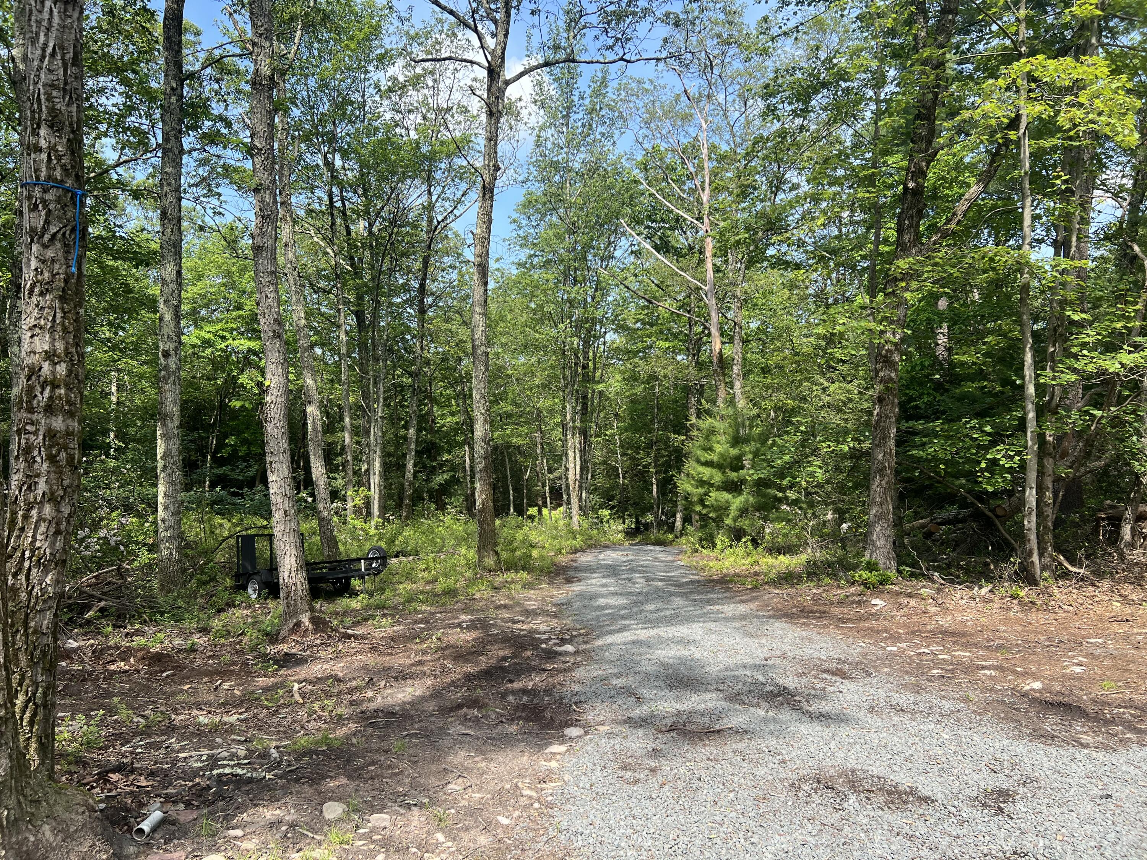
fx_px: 862
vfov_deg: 53.1
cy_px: 430
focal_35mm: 26
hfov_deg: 67.3
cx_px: 574
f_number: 1.5
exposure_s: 1/1159
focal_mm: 5.7
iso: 50
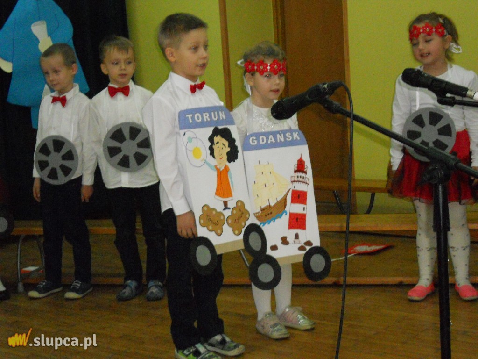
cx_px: 239
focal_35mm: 77
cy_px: 180
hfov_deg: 25.3
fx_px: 1063
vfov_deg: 19.1
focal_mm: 13.9
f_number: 5.9
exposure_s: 1/60
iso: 1000
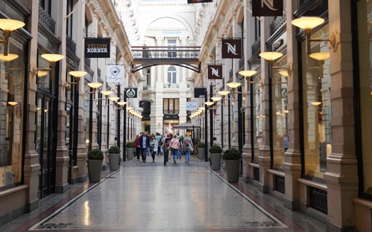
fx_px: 517
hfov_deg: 39.6
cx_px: 176
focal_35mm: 51
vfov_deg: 25.2
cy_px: 75
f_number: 4
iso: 200
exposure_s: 1/160
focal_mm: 26
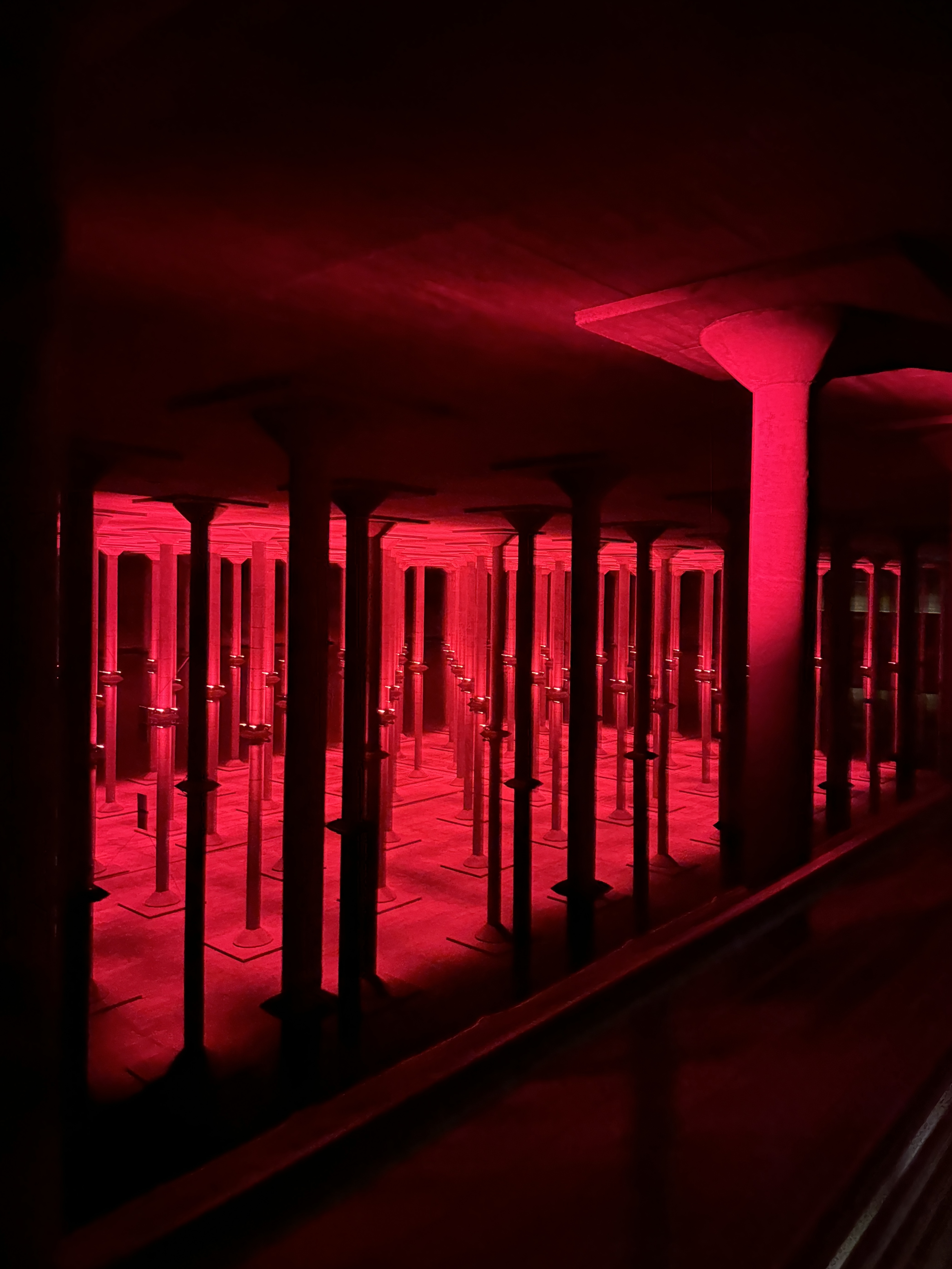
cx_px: 476
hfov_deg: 56.8
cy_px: 634
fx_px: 880
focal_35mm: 24
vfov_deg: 71.6
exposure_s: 1/15
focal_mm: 6.86
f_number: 1.78
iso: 12500
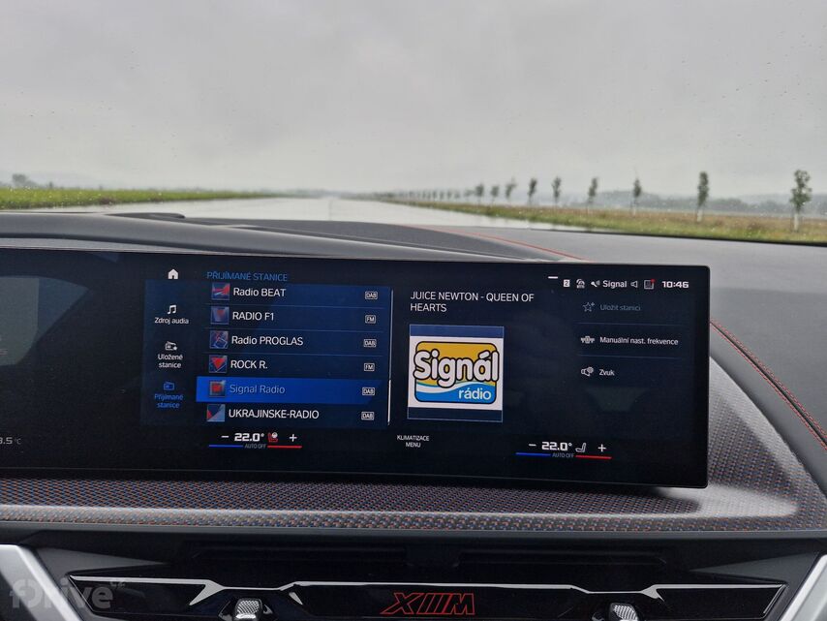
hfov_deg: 73.9
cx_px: 414
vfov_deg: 58.9
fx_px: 550
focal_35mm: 23
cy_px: 310
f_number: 1.8
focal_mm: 5.54
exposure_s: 1/100
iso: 50
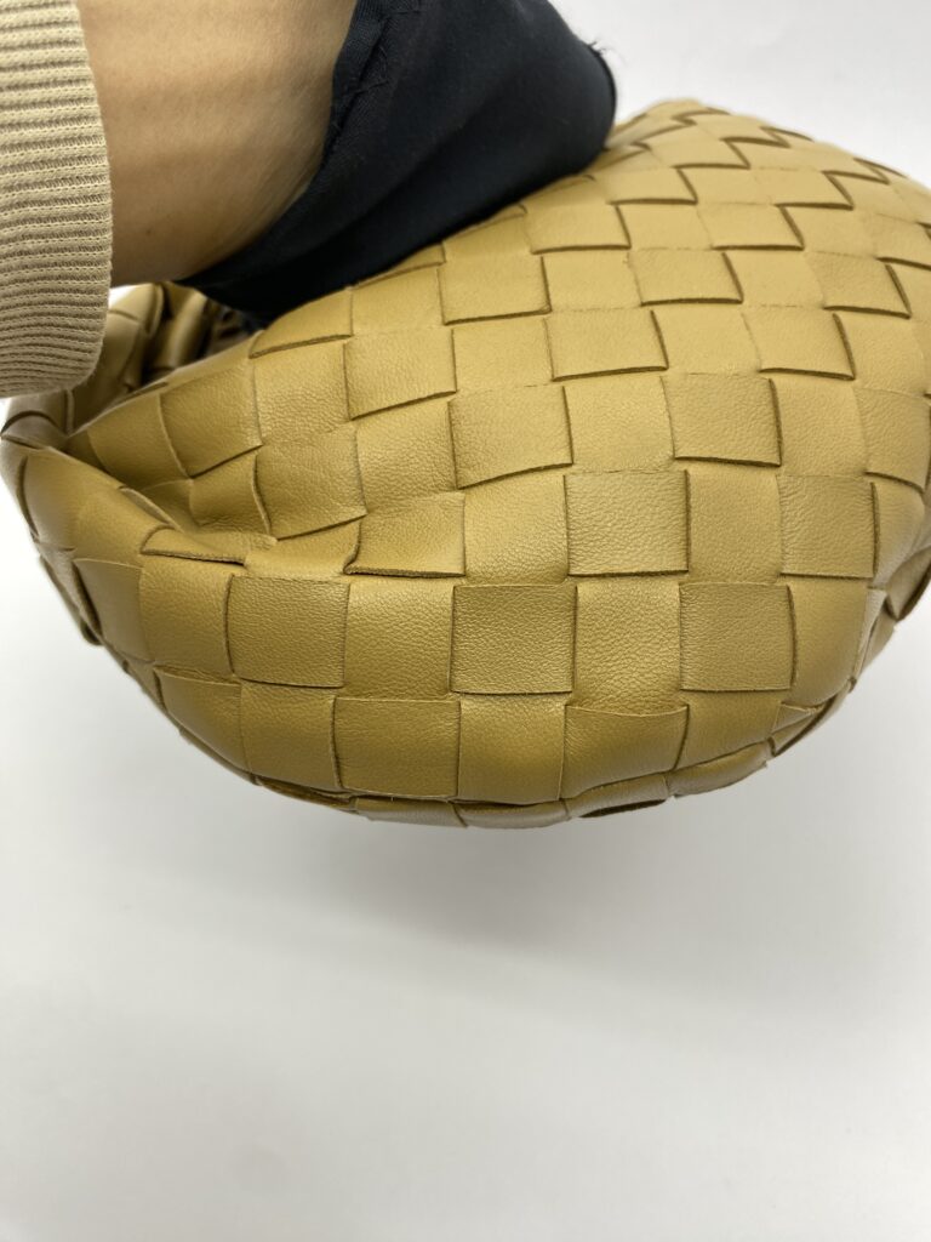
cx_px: 466
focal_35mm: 25
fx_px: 897
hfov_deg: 54.9
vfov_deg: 69.4
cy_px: 621
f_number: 1.8
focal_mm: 4.25
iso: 40
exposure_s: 1/100
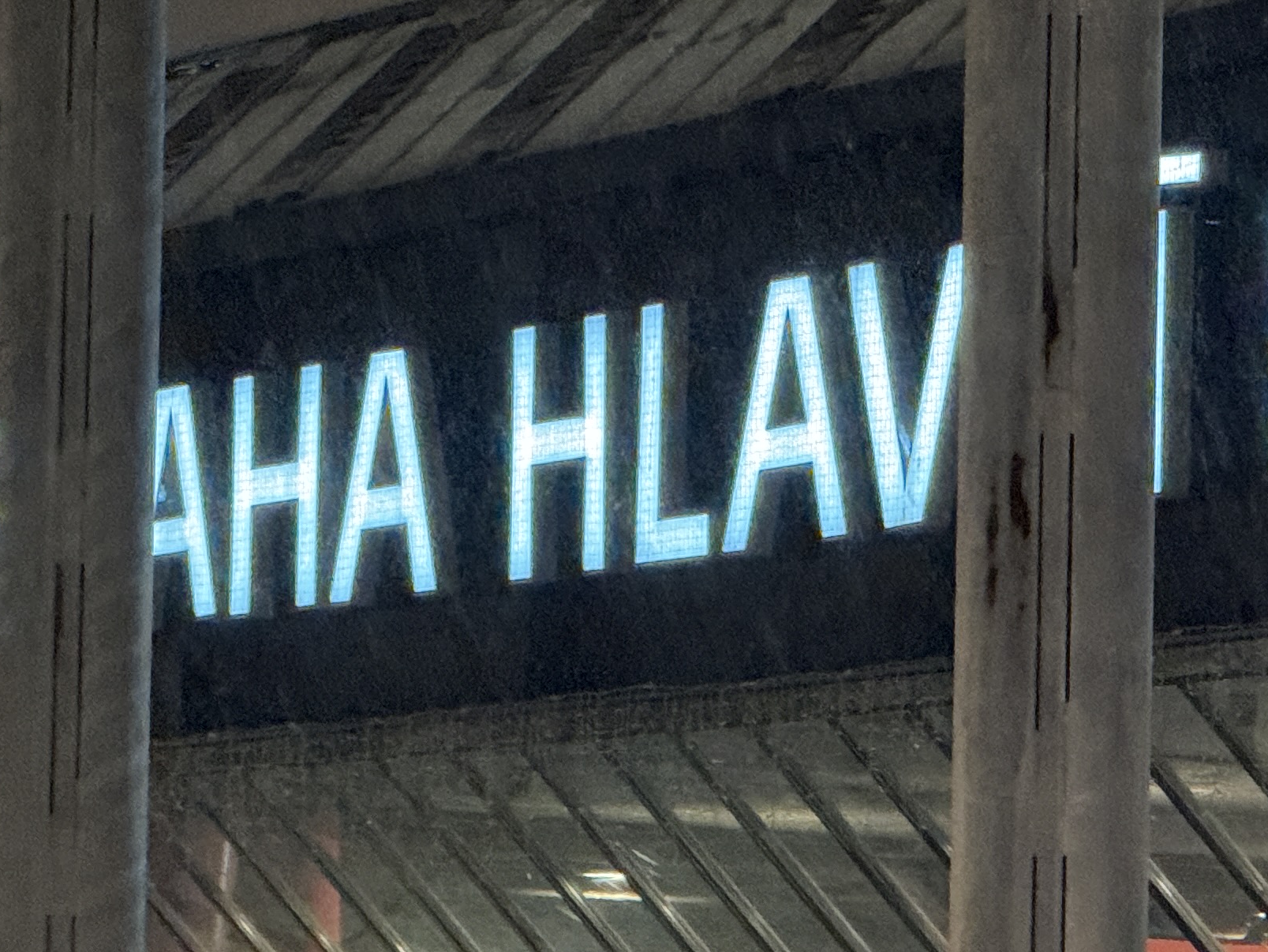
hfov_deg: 6.6
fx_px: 11028
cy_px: 234
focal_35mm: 301
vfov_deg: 4.9
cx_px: 1027
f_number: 2.8
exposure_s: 1/33
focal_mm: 15.66
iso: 640
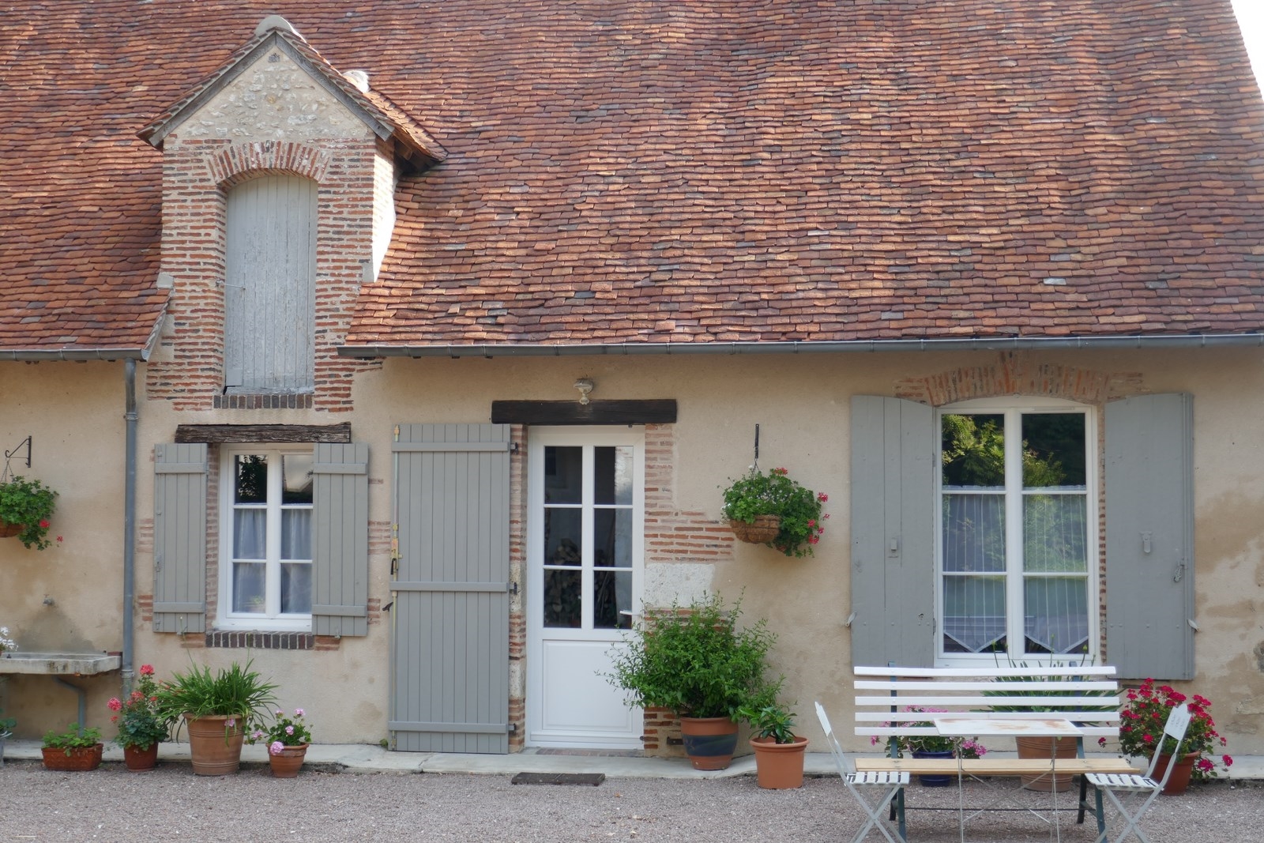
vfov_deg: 29.9
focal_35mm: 45
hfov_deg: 43.6
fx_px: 1580
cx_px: 632
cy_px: 422
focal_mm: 16.5
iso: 125
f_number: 3.9
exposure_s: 1/160
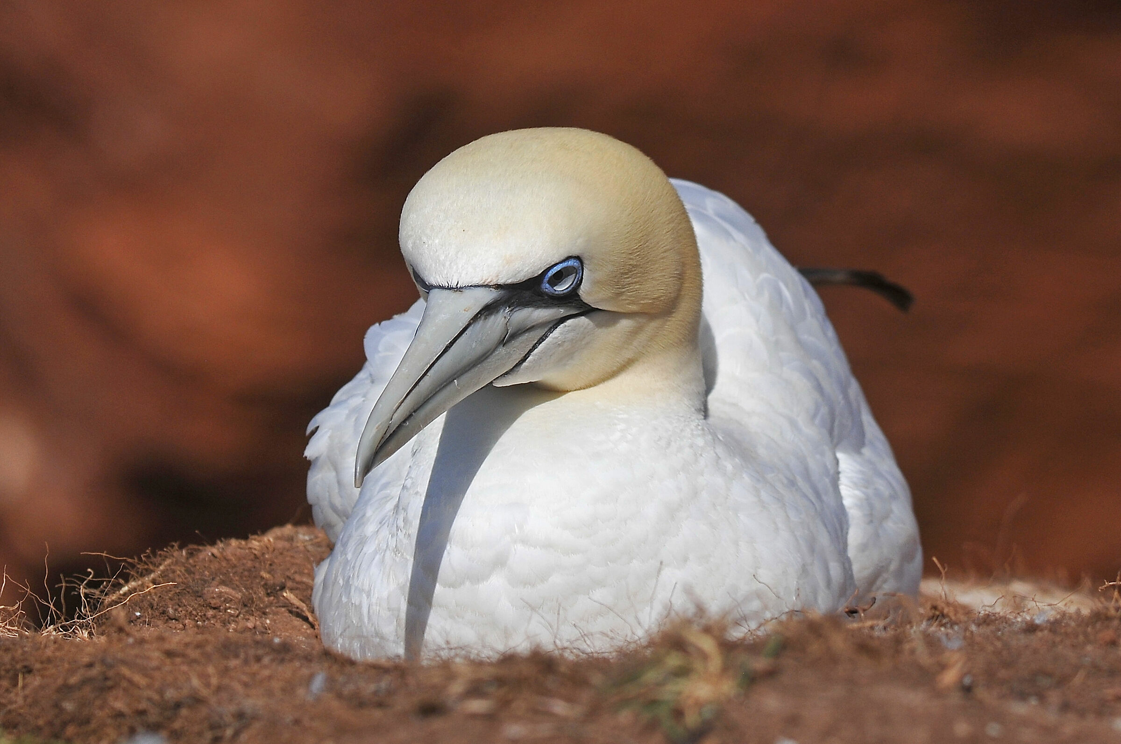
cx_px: 560
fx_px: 6998
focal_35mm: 225
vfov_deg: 6.1
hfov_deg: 9.2
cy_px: 372
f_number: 7.1
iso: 200
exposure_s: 1/2500
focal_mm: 150
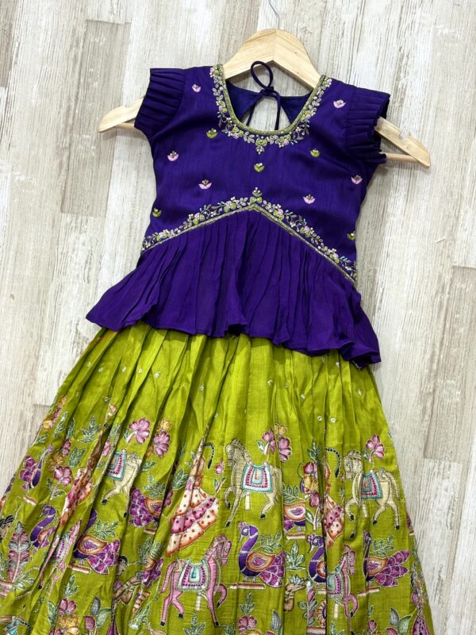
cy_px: 318
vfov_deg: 36.8
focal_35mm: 52
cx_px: 238
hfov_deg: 28.0
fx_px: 953
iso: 40
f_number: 1.6
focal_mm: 5.96
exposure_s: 1/50
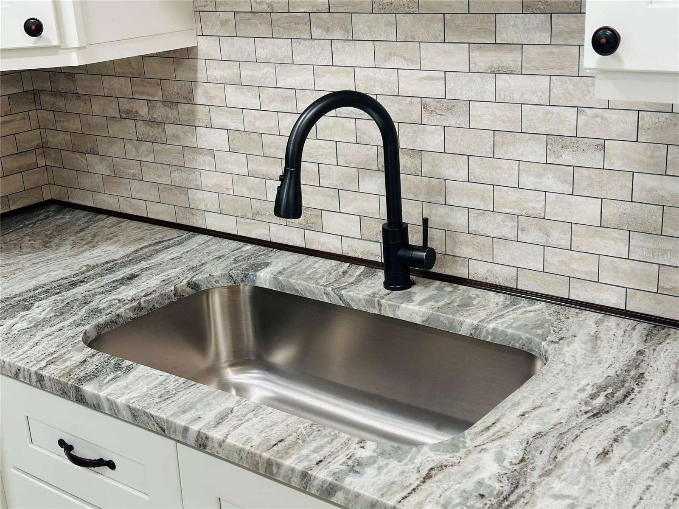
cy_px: 254
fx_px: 942
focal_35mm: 48
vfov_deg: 30.3
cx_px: 340
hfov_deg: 39.7
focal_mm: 6.86
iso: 125
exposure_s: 1/120
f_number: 1.78
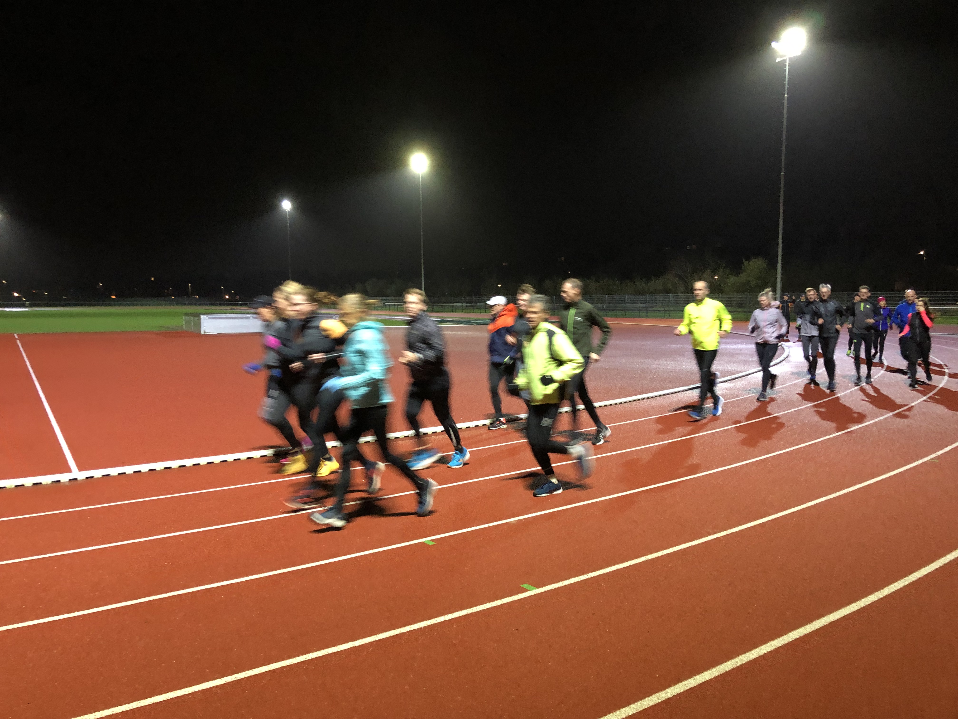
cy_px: 360
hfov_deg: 63.4
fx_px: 775
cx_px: 479
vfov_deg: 49.7
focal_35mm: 28
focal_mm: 3.99
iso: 100
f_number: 1.8
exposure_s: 1/11
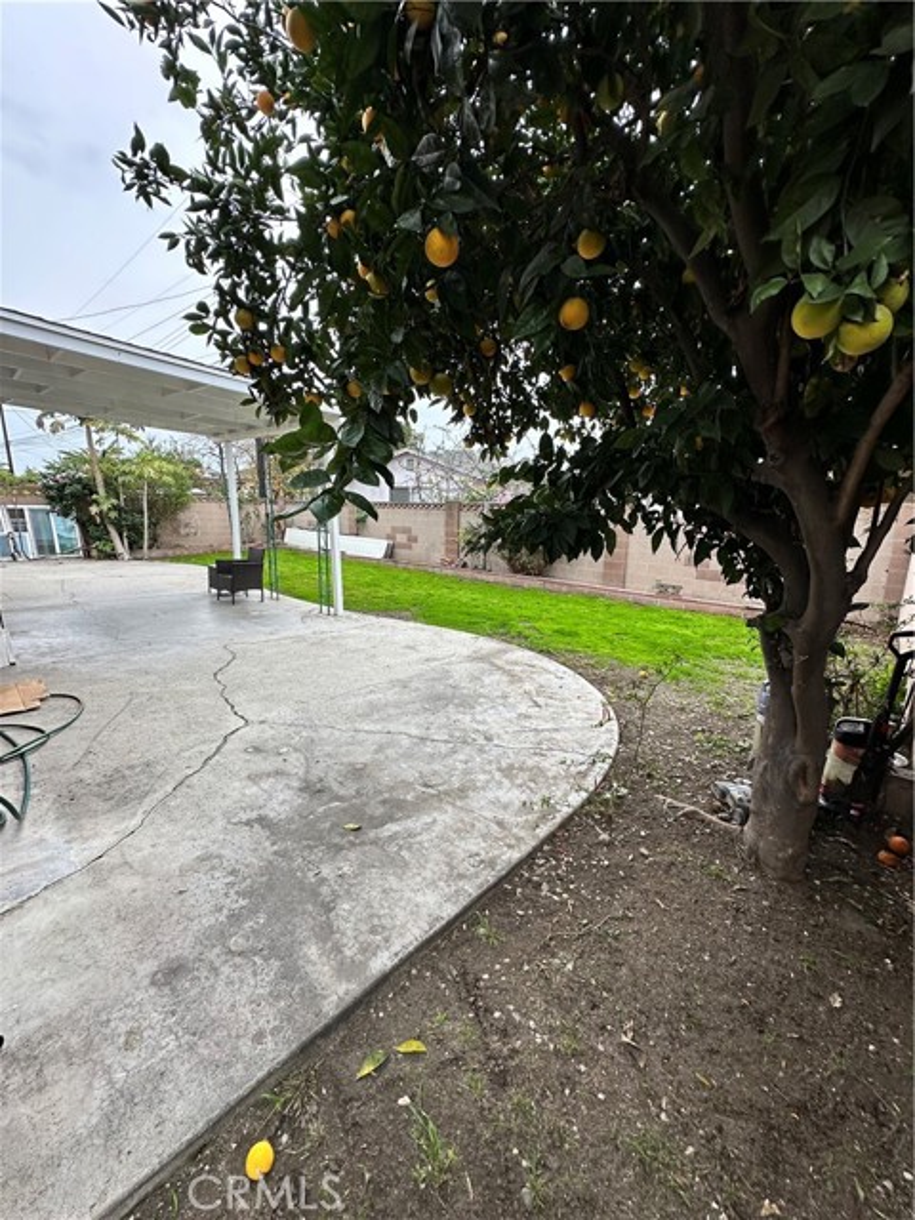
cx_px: 458
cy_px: 610
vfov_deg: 102.1
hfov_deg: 85.7
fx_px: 493
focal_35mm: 14
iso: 40
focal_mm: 2.22
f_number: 2.2
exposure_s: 1/188
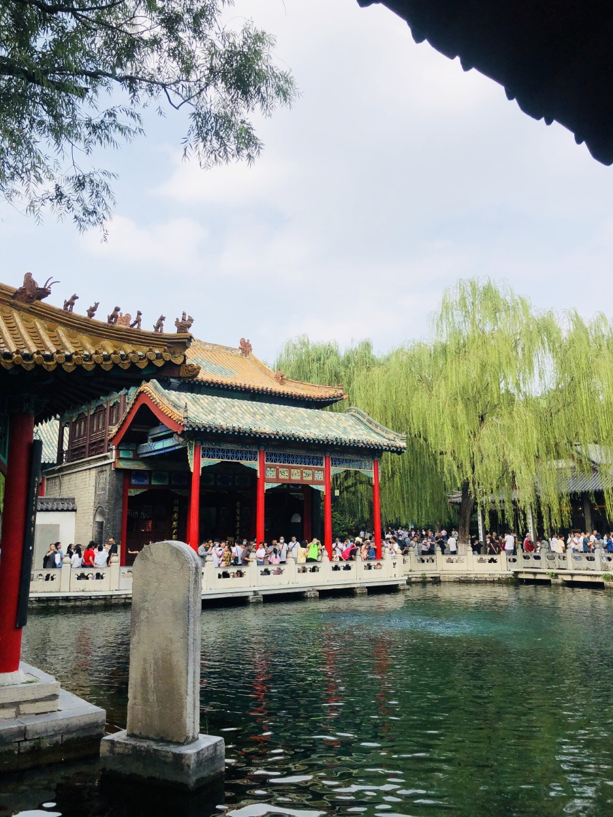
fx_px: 661
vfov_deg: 63.4
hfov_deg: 49.7
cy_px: 408
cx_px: 306
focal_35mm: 28
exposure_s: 1/1715
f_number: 1.8
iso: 20
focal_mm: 3.99
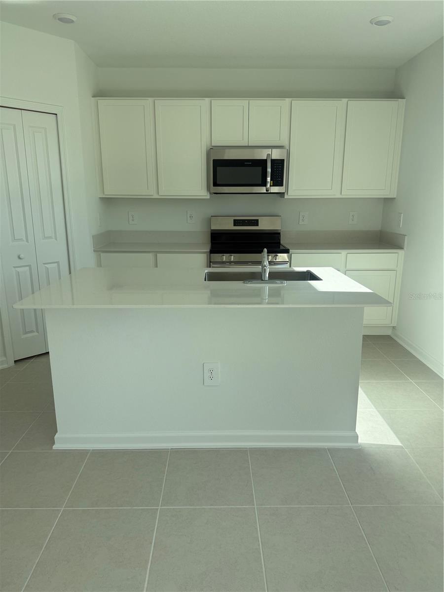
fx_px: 410
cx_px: 222
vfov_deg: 71.6
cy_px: 296
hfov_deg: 56.8
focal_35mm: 24
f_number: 1.78
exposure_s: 1/1361
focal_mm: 6.76
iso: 100
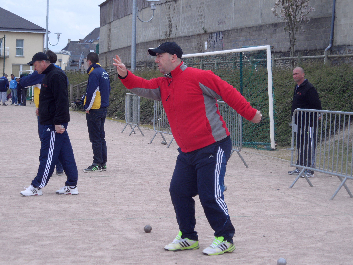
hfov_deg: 24.4
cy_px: 132
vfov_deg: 18.4
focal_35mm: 80
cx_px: 176
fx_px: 816
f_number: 4.2
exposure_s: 1/350
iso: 80
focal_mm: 13.2
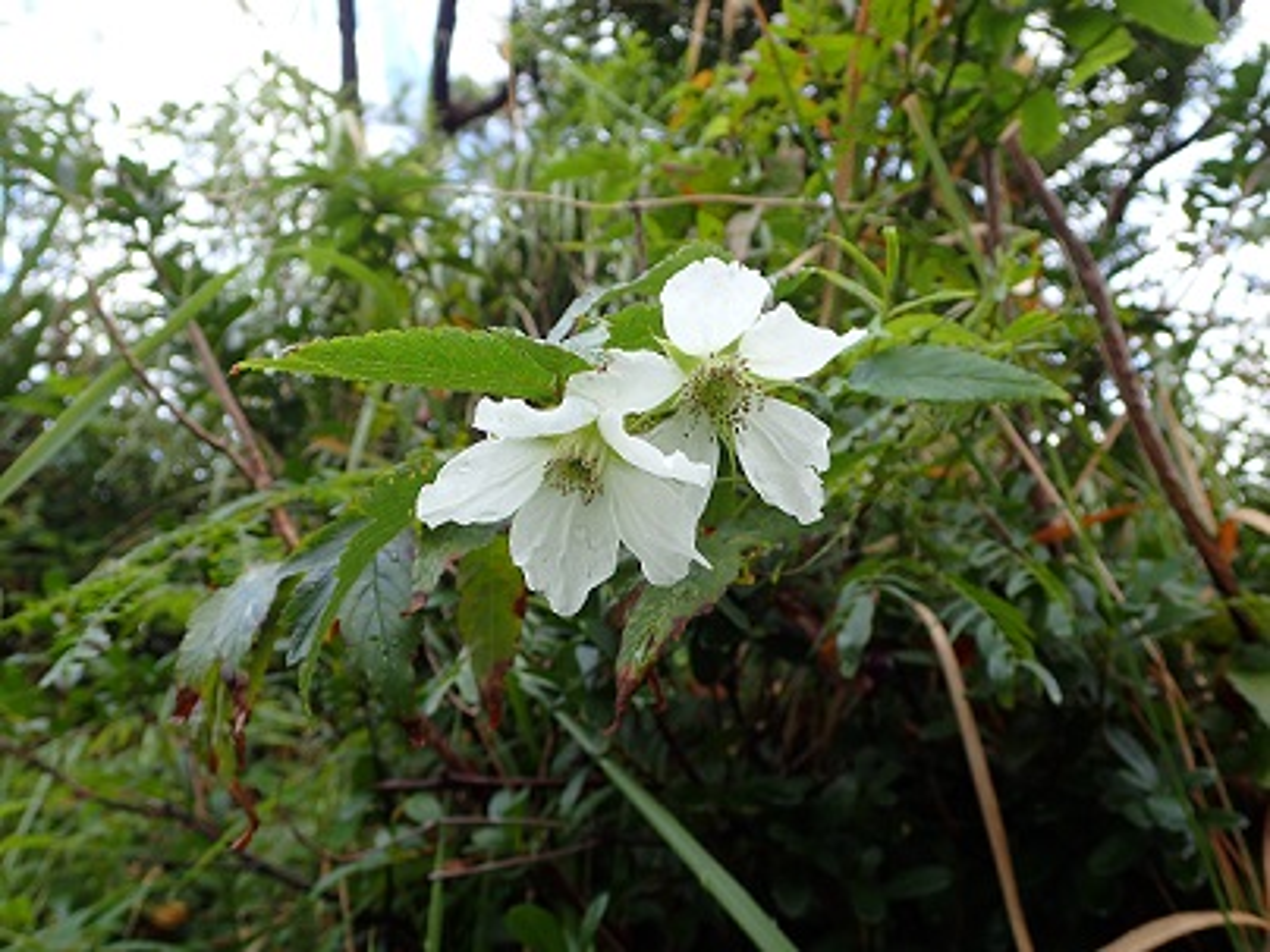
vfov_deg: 46.8
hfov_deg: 60.0
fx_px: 1101
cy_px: 476
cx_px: 635
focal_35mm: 30
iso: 100
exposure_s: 1/80
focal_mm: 5.5
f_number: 3.2
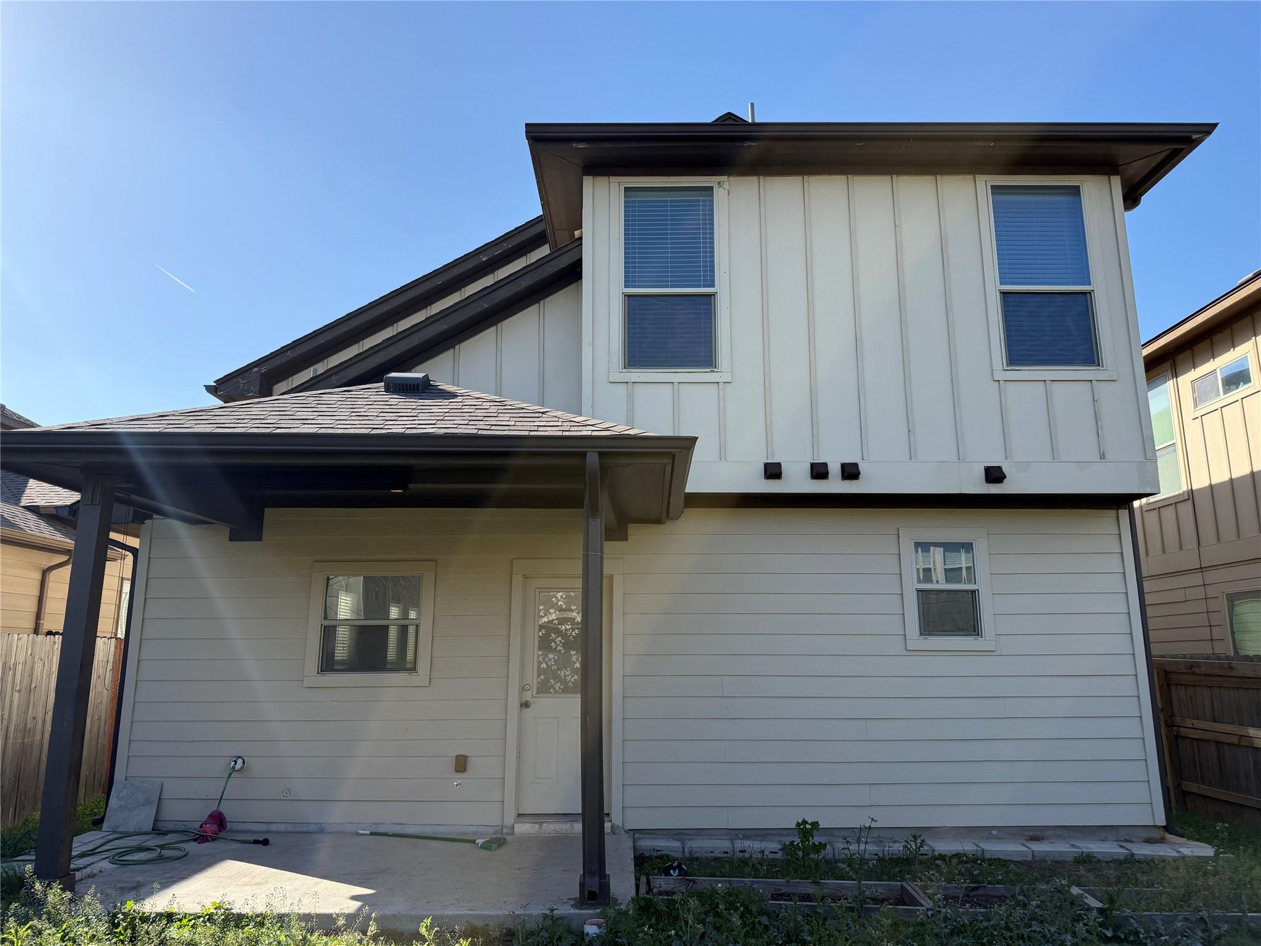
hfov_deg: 71.6
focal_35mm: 24
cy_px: 473
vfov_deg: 56.8
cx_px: 630
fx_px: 874
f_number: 1.78
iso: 100
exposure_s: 1/3584
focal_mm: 6.76
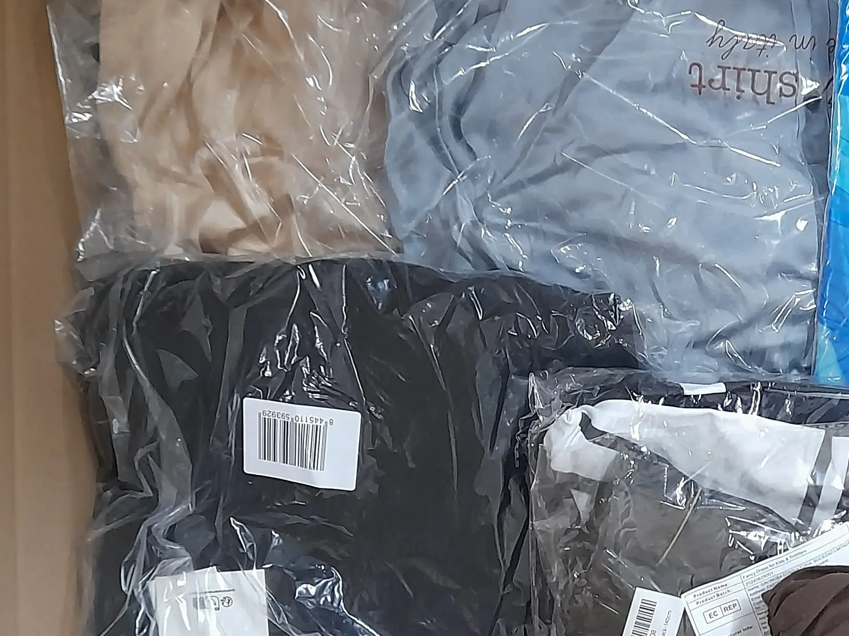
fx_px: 1471
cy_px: 495
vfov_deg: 24.1
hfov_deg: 30.3
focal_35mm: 60
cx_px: 819
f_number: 2
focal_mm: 4.6
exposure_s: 1/33
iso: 320
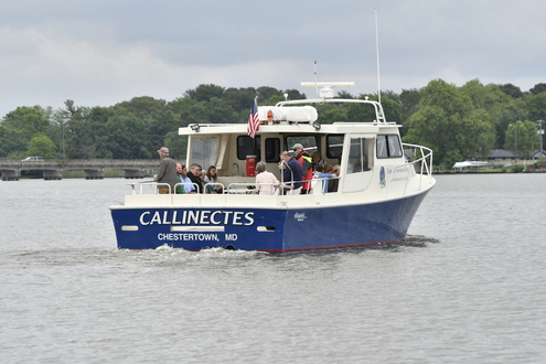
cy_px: 182
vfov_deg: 6.5
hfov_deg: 9.8
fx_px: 3185
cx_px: 273
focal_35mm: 210
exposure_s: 1/800
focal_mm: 140
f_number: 6.3
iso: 200
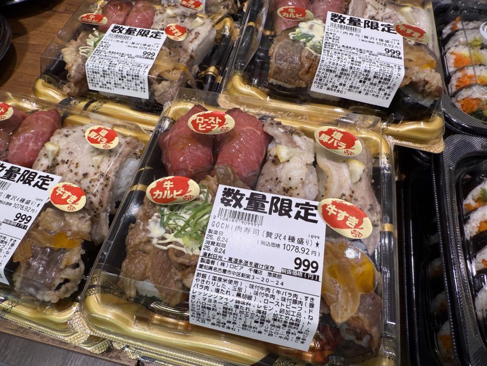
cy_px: 183
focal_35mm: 24
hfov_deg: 71.6
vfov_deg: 56.8
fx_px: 338
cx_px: 244
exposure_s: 1/142
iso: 40
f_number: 2.2
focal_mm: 2.22
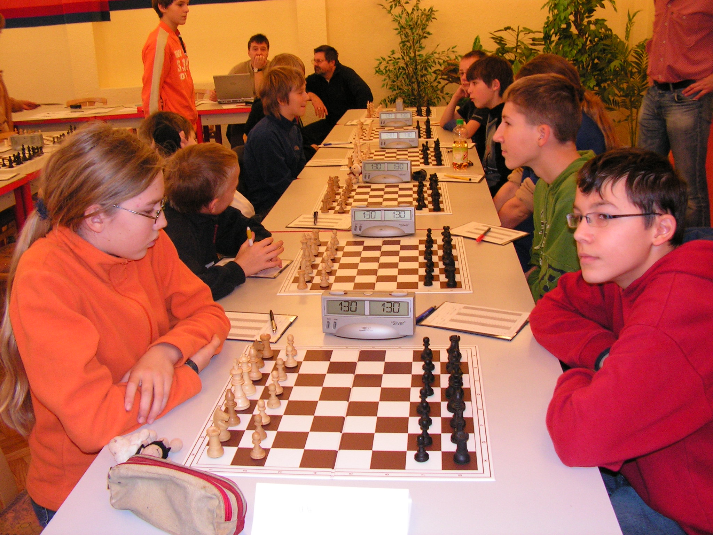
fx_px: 742
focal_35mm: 36
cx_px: 356
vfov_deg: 39.7
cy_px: 268
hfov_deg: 51.4
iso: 200
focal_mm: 6
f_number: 3.2
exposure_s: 1/40
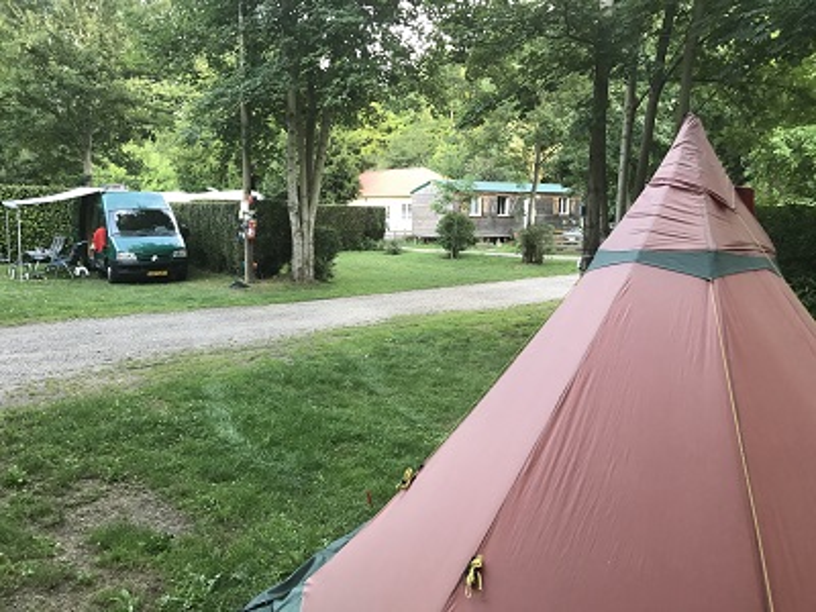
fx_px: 660
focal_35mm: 28
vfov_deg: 49.7
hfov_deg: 63.4
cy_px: 306
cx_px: 408
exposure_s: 1/50
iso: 25
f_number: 1.8
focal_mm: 3.99
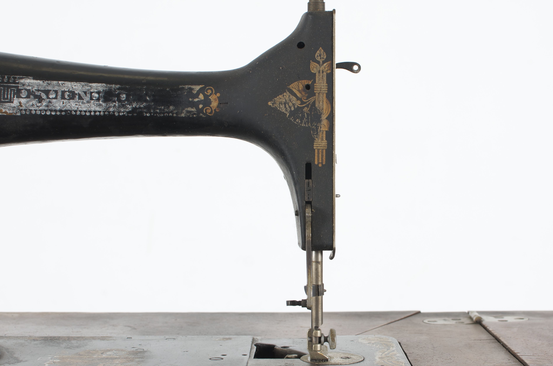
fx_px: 1052
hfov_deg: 29.4
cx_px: 316
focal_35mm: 69
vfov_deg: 19.7
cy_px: 199
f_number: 6.3
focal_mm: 35
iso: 100
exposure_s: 1/125
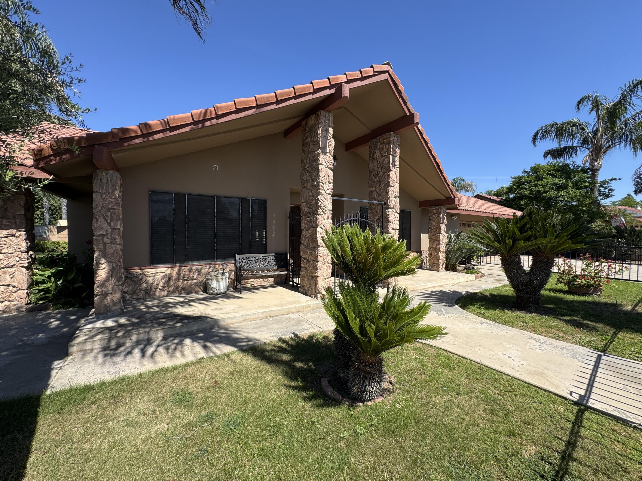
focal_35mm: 14
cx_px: 321
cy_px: 240
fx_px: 260
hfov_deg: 102.1
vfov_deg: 85.7
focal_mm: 2.22
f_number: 2.2
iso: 50
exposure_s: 1/1143
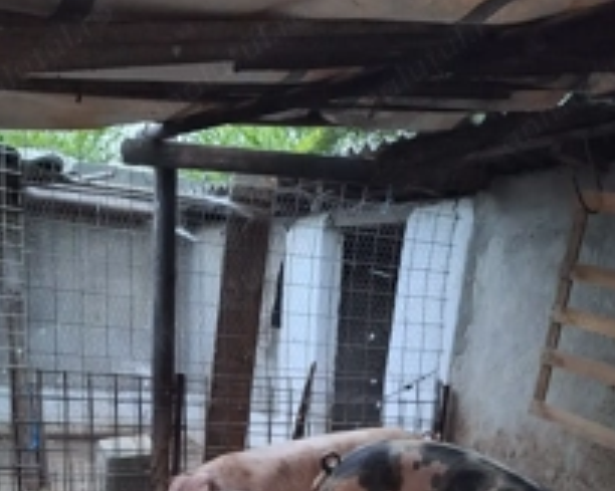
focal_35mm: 44
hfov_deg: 42.0
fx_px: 800
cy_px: 590
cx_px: 329
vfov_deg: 29.3
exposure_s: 1/20
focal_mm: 5.54
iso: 800
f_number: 1.8
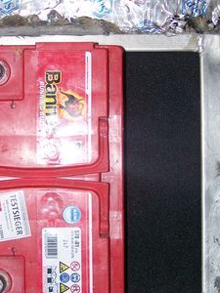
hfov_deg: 18.2
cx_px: 113
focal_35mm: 81
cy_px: 127
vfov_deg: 24.1
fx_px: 686
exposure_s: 1/60
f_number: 2.8
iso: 80
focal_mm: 6.3
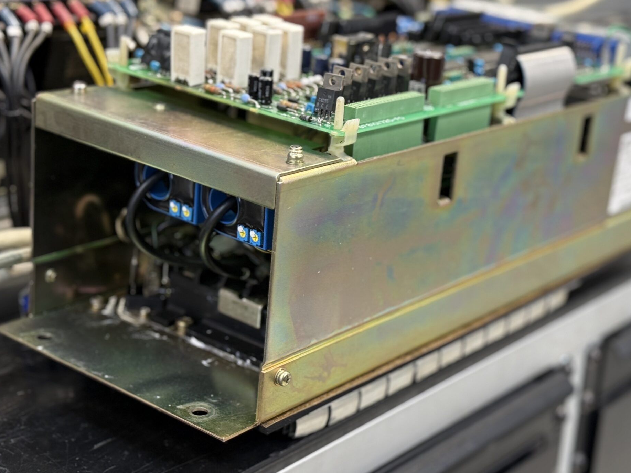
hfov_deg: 28.9
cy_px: 200
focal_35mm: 67
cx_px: 376
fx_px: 1221
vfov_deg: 21.9
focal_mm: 6.76
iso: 100
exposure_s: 1/50
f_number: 1.78
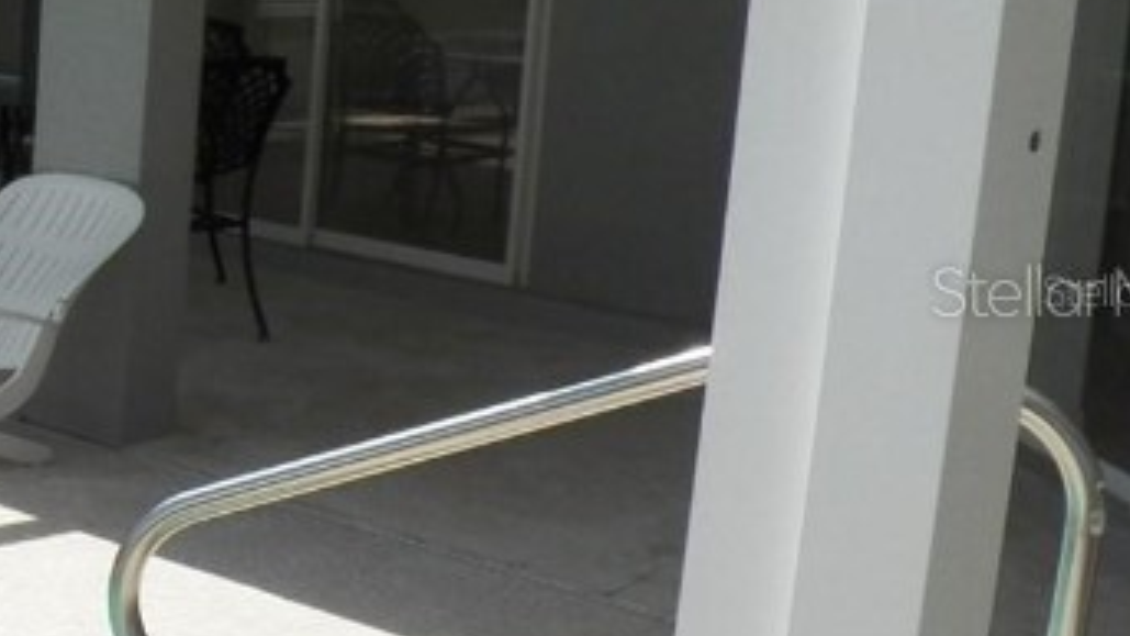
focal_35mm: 91
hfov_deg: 20.7
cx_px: -445
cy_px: 290
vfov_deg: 13.3
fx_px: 2727
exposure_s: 1/1000
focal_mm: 4.9
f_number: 4
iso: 125
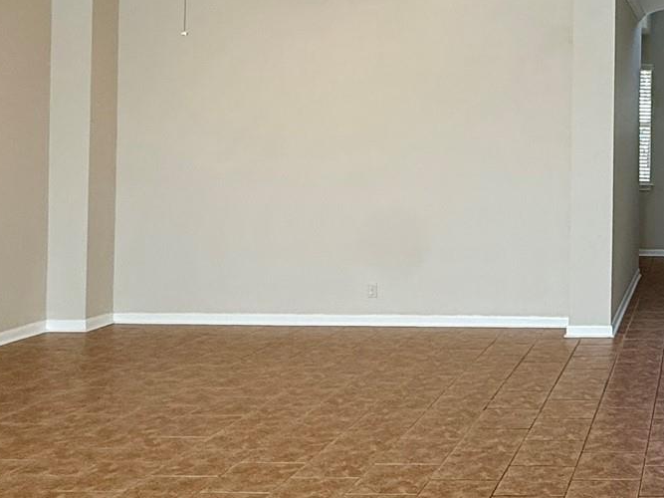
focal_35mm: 43
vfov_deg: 32.9
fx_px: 825
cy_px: 124
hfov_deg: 37.3
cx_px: 719
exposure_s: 1/120
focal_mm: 2.22
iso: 160
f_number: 2.2
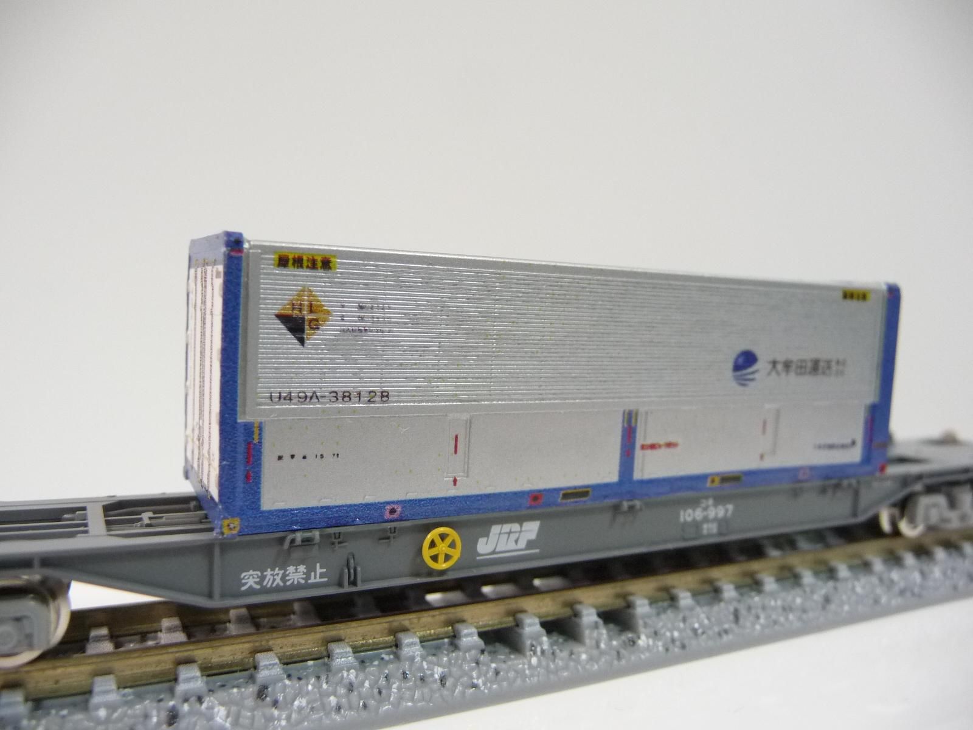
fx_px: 787
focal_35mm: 28
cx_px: 486
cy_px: 365
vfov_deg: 49.7
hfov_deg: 63.4
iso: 400
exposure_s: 1/30
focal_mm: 4.7
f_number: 3.3
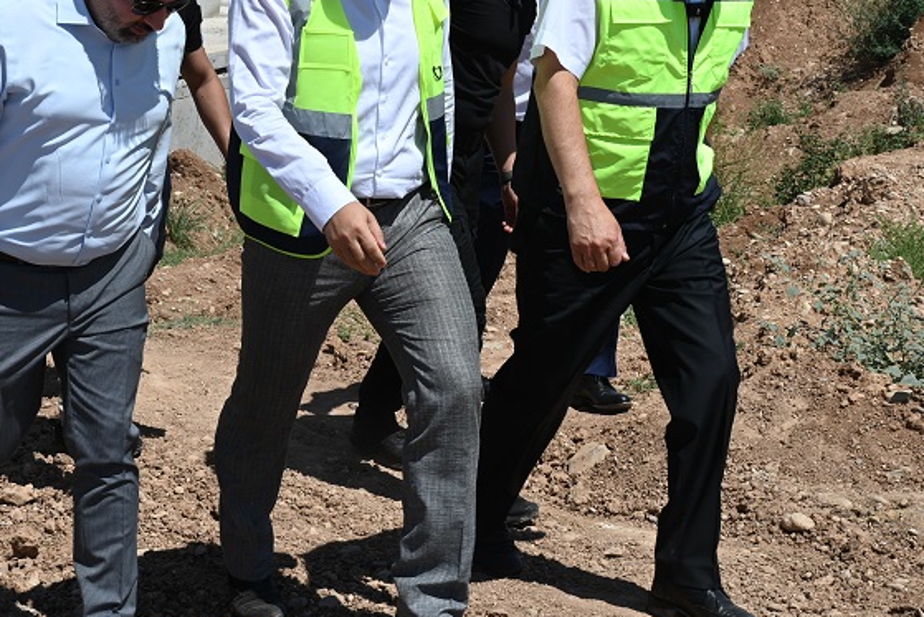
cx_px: 357
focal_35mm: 74
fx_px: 1902
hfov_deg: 27.2
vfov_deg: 18.2
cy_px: 79
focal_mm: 34.5
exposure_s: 1/500
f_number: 8
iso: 100
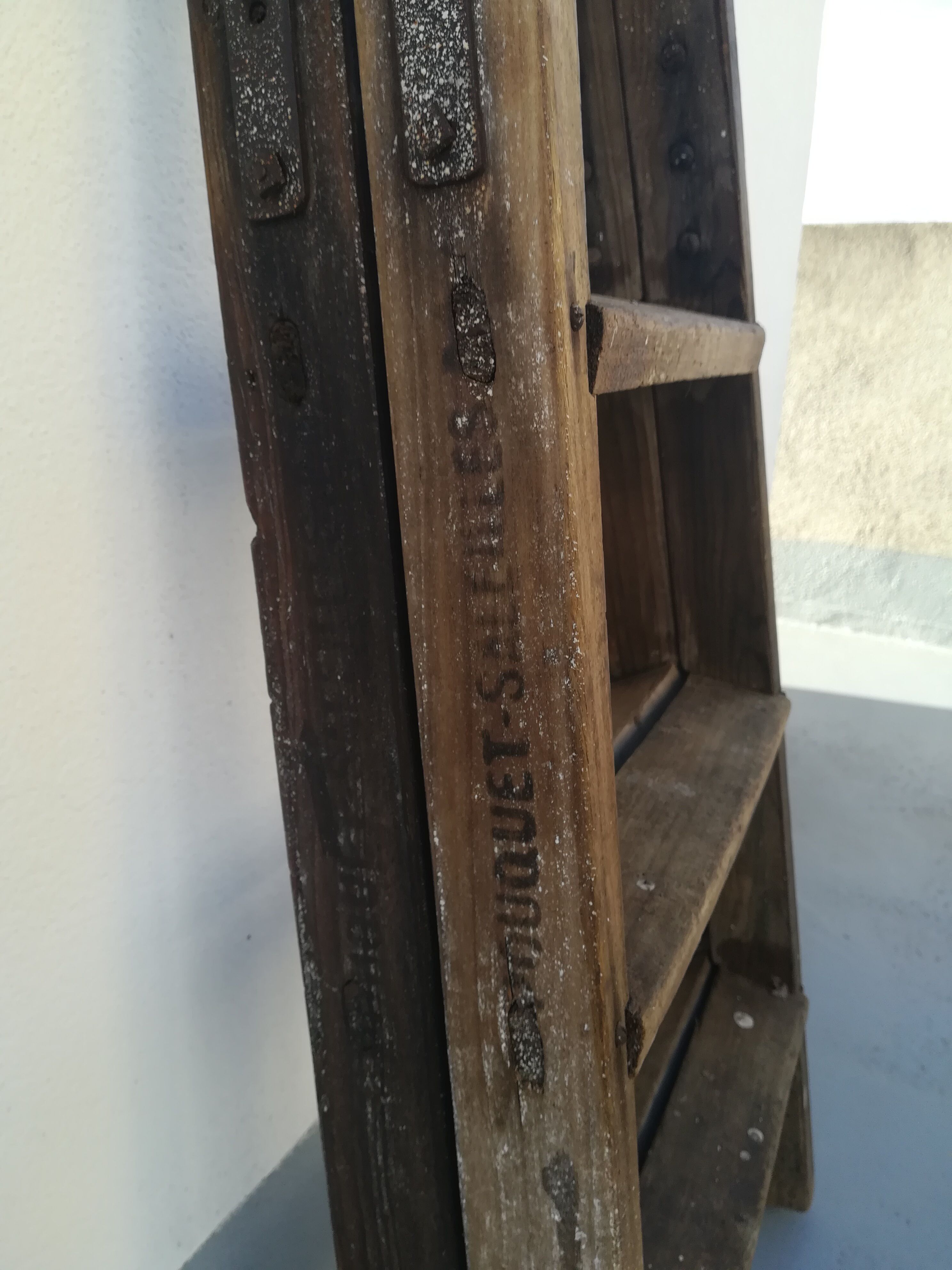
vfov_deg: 67.3
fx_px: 953
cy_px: 635
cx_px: 476
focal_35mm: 26
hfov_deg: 53.1
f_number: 2.2
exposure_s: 1/265
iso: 50
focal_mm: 3.83
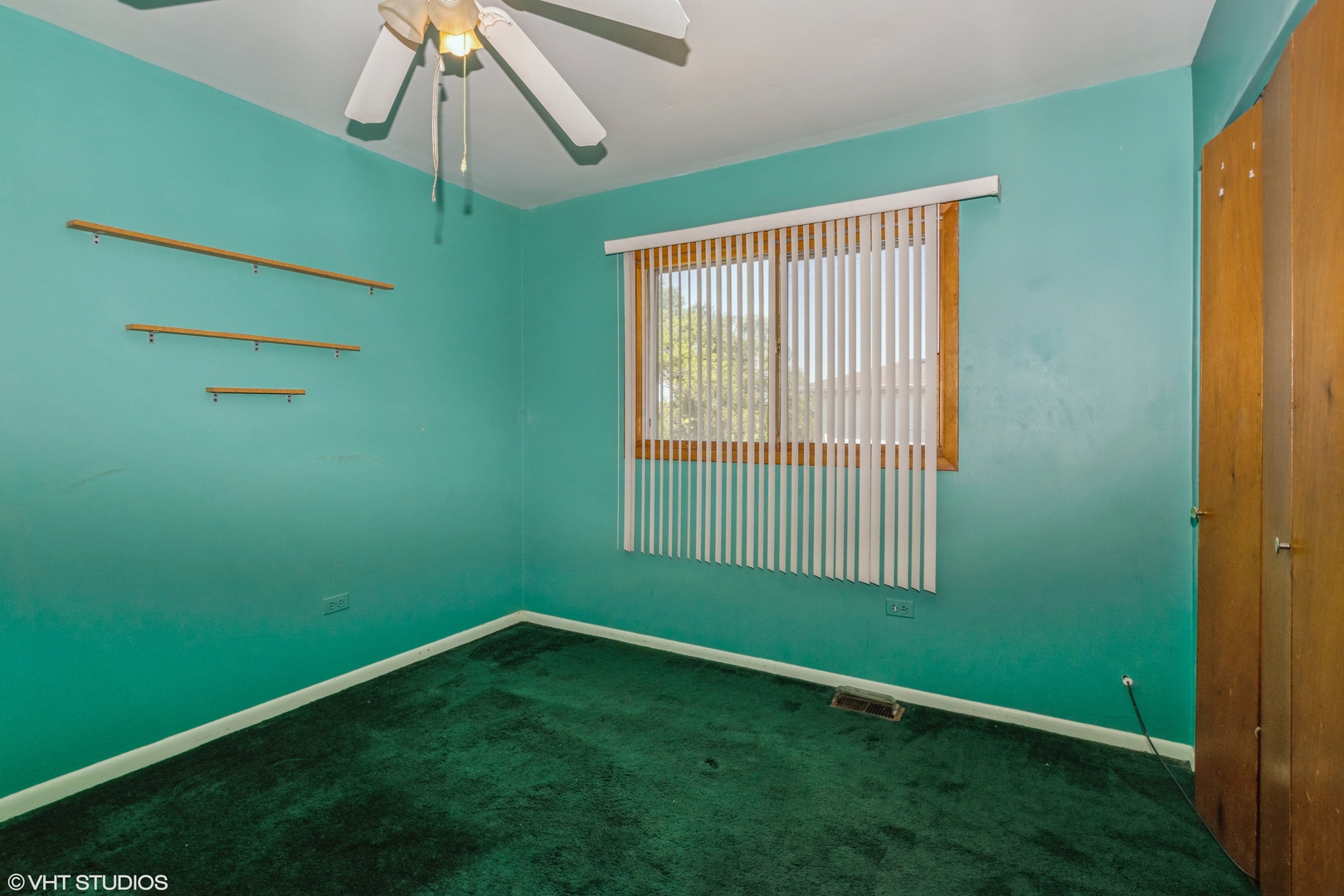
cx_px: 672
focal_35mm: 15
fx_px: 560
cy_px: 448
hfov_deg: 100.4
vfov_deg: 77.3
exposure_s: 1/200
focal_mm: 10
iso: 200
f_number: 5.6
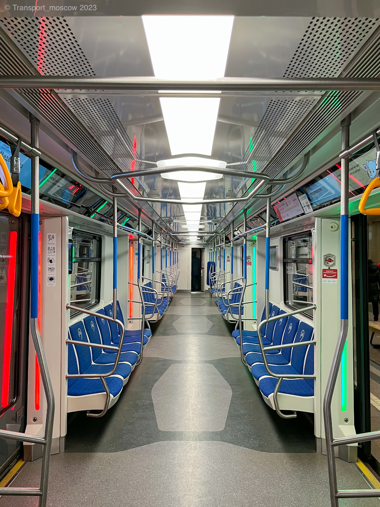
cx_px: 190
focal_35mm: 26
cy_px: 254
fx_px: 381
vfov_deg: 67.3
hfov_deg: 53.1
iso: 125
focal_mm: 5.1
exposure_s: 1/90
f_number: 1.6
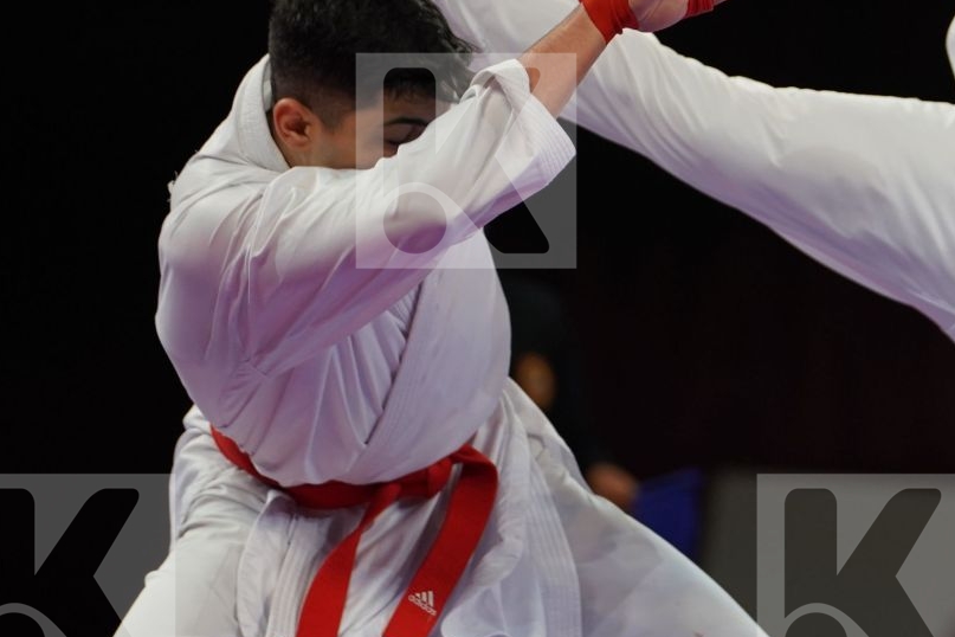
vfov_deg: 3.6
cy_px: 161
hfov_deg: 5.4
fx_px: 10053
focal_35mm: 379
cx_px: 867
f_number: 2.8
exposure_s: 1/1000
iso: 1250
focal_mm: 170
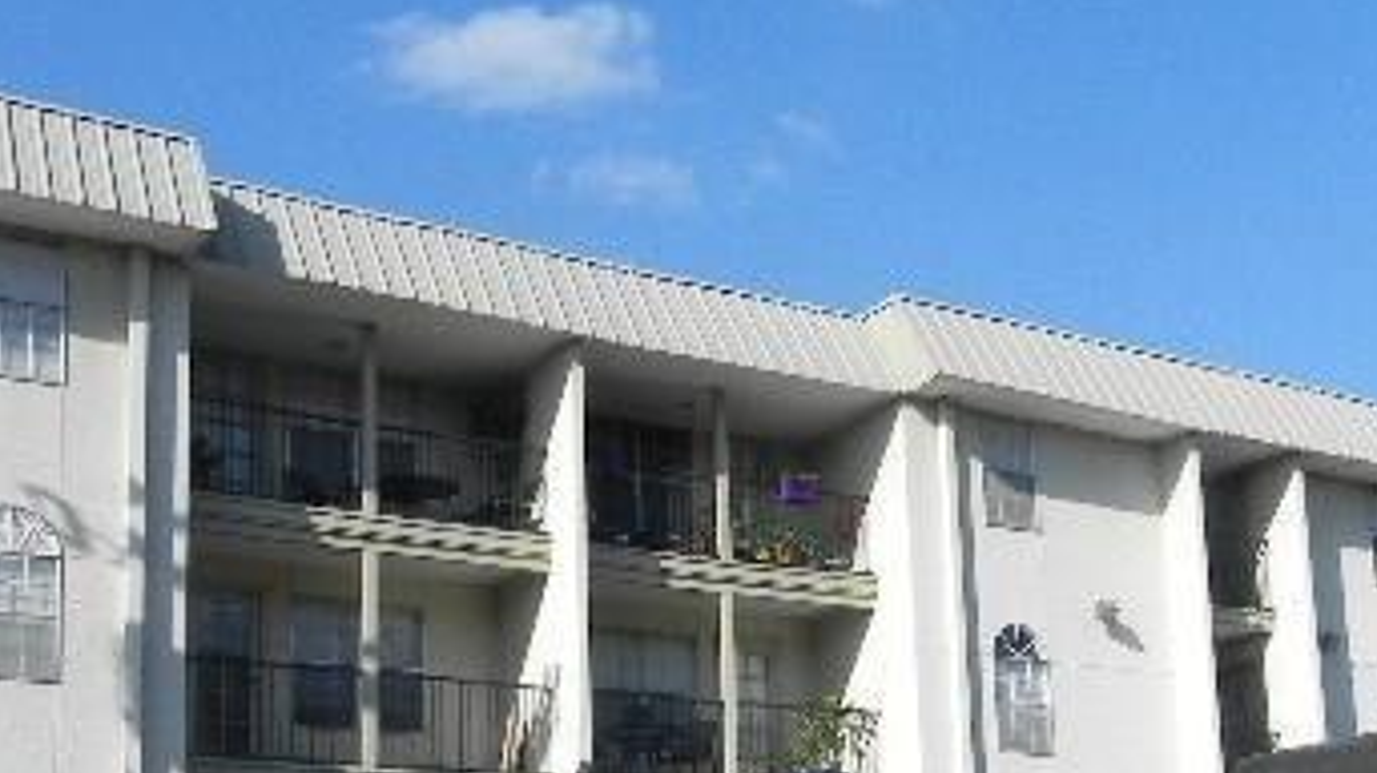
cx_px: 693
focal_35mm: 53
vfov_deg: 21.9
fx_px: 1934
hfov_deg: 39.2
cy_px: 753
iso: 160
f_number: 7.1
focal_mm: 4.6
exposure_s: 1/422
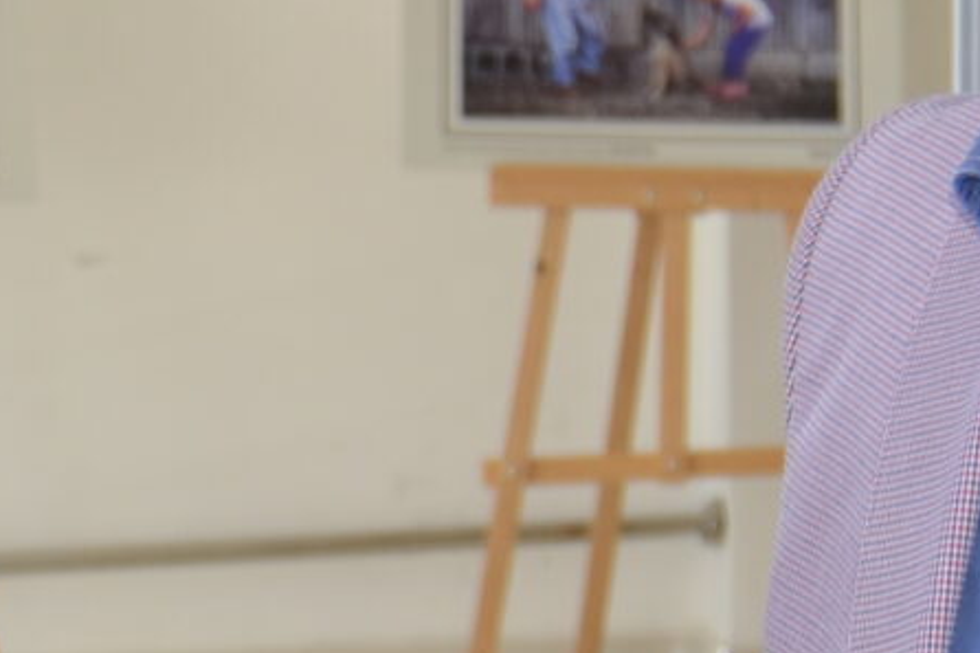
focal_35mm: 224
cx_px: -479
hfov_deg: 9.0
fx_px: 6095
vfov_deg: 6.1
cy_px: 450
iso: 100
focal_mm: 26
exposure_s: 1/160
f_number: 4
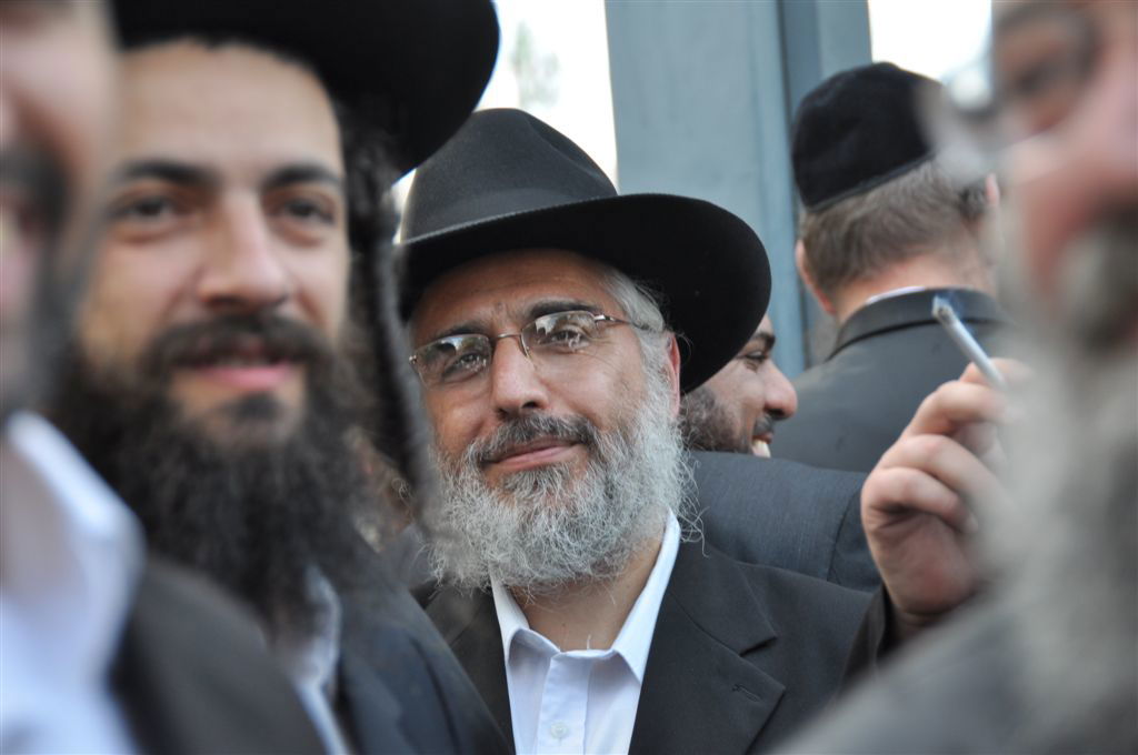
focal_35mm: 158
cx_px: 569
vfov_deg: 8.7
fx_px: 4972
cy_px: 378
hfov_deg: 13.1
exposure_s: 1/125
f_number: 5.6
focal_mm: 105
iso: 200
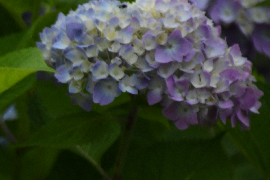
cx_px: -100
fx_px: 4042
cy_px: 197
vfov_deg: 2.5
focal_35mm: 539
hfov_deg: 3.8
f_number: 5.6
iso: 1600
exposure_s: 1/400
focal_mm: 130
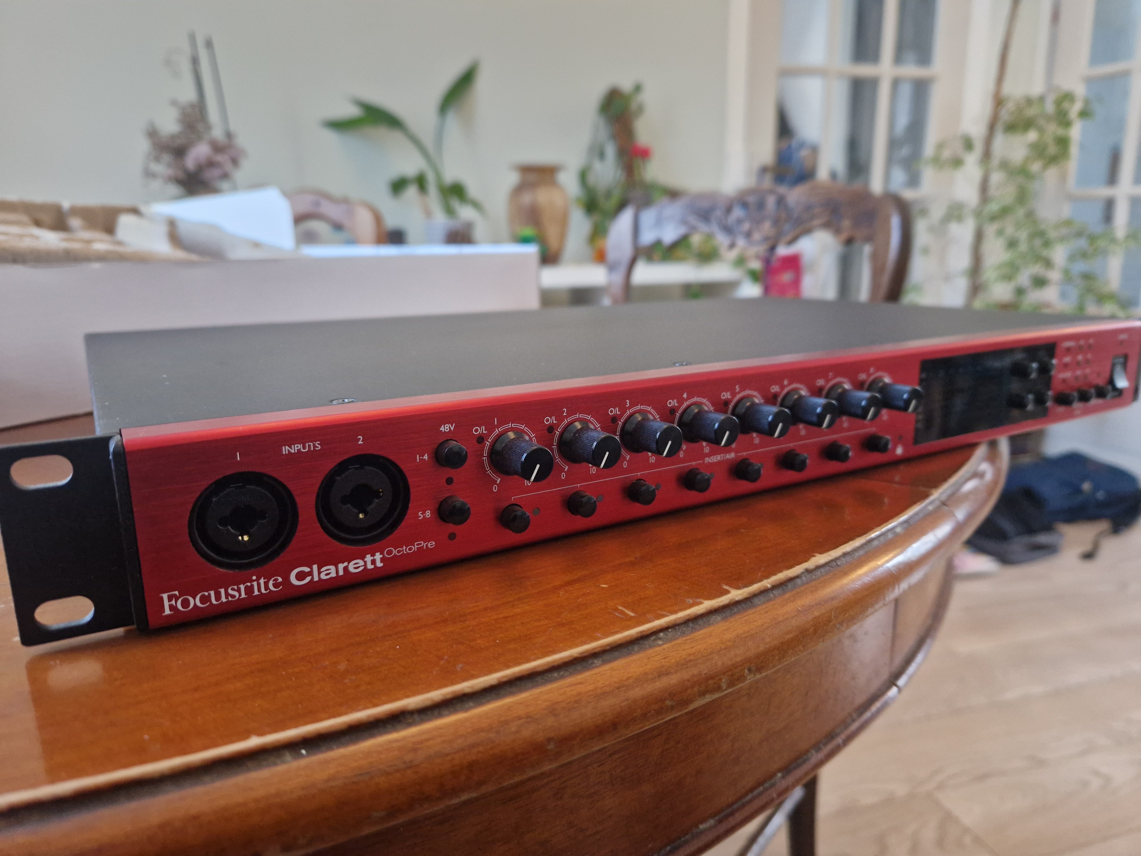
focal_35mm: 23
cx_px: 570
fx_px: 758
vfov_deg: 58.9
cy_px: 428
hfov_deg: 73.9
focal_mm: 5.4
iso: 800
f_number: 1.8
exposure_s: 1/100
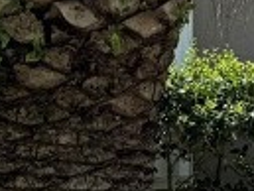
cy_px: 18
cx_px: 719
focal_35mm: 191
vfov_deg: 7.8
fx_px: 1403
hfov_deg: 8.8
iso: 80
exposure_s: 1/4049
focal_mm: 6.76
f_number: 1.78
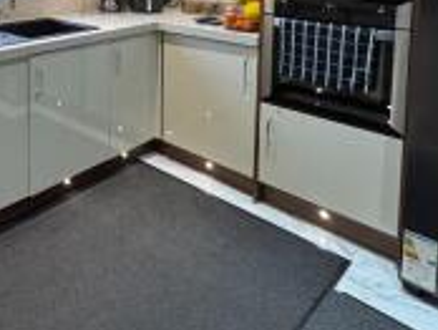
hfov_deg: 48.3
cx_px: 44
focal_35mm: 34
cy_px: -19
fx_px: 431
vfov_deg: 36.5
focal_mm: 2.22
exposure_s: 1/100
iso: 200
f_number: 2.2
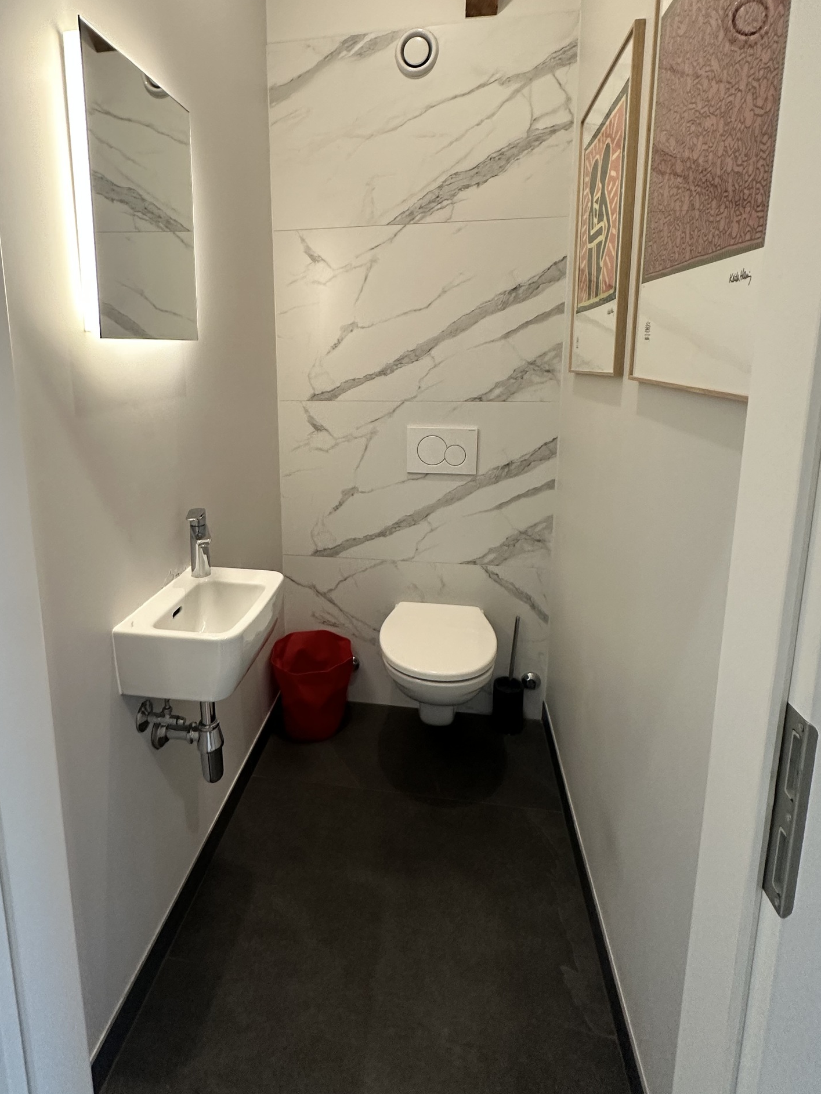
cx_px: 342
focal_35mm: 19
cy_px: 456
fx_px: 601
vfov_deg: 83.9
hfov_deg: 68.2
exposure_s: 1/50
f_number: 2.2
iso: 250
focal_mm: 2.22
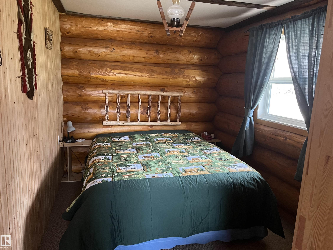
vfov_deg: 53.1
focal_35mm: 26
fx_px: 250
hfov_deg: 67.3
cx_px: 166
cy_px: 125
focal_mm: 5.7
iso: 500
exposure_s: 1/40
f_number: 1.5
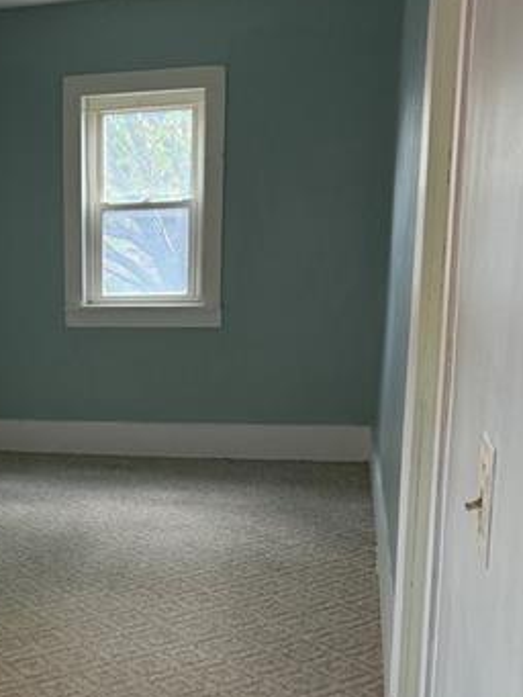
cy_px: 464
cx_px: -31
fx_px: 1087
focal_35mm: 54
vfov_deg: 35.2
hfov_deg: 25.4
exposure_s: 1/120
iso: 320
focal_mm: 6.76
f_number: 1.78
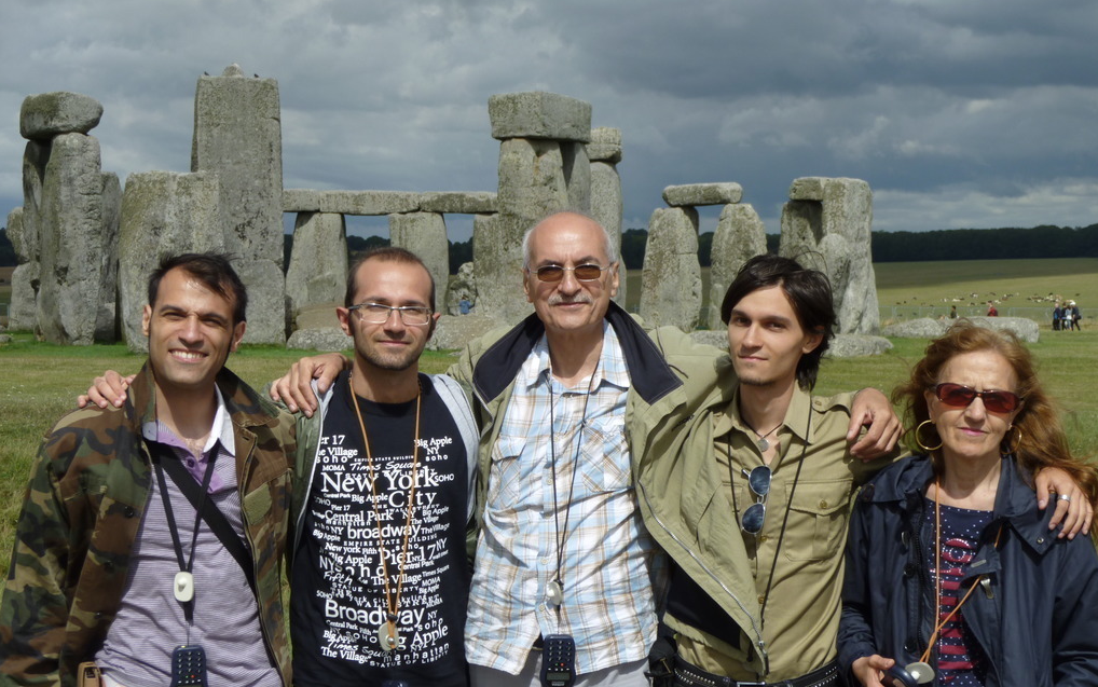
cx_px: 548
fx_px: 2425
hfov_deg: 25.5
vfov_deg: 16.1
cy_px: 394
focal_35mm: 81
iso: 80
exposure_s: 1/500
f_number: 4.9
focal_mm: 13.6
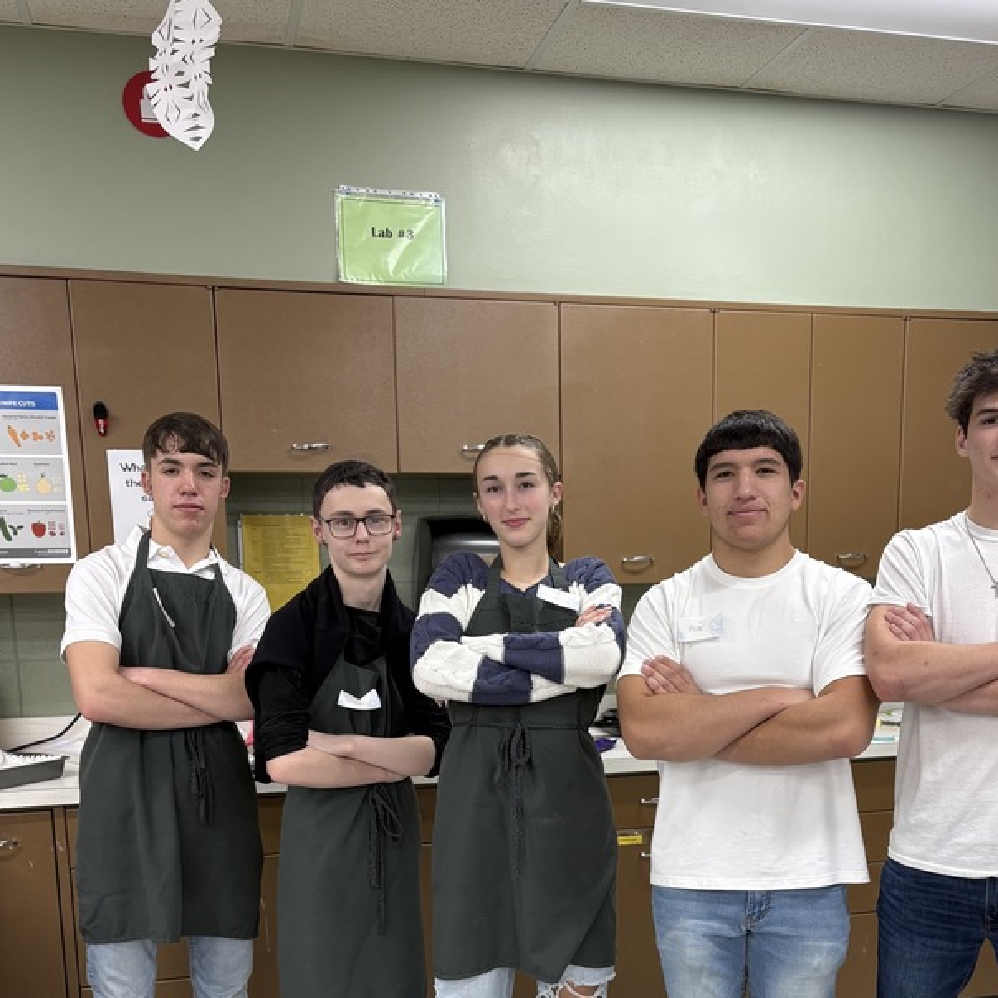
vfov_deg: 41.2
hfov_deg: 42.7
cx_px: 574
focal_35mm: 39
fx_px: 1272
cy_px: 781
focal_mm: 5.96
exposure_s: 1/75
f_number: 1.6
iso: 100
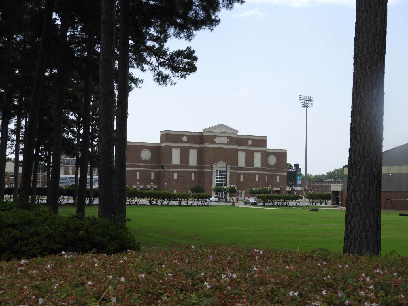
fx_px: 589
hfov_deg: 38.2
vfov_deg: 29.1
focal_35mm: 50
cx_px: 204
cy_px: 153
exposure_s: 1/800
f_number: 4
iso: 100
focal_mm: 9
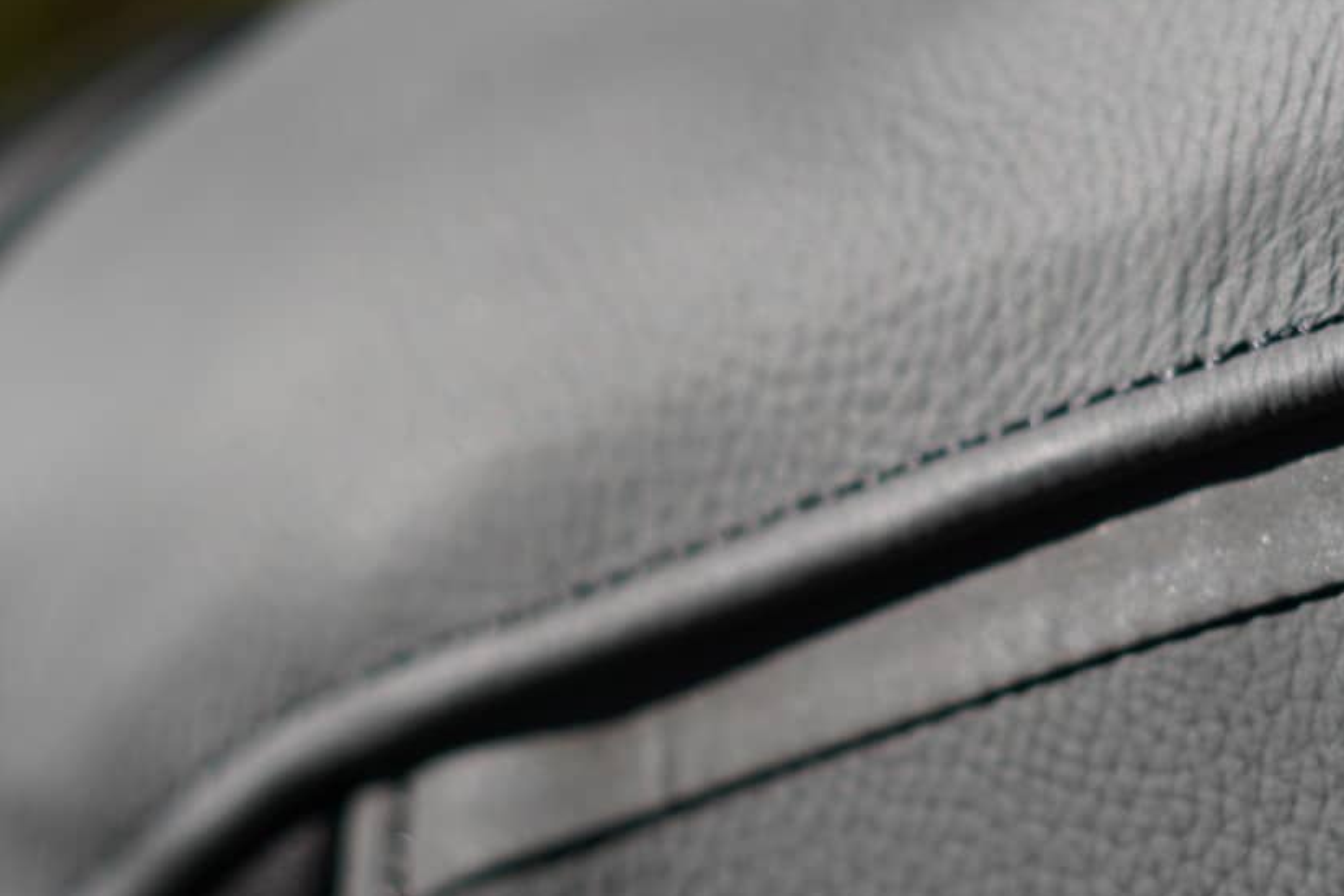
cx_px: 1044
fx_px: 6534
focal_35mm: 175
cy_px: 540
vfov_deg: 7.8
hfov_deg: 11.7
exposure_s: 1/640
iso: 100
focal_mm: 50
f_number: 2.8
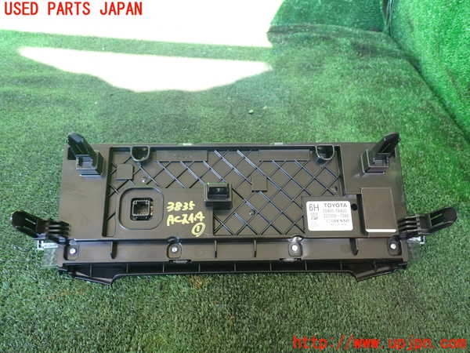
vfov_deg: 46.8
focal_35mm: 30
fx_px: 407
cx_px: 235
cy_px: 176
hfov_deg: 60.0
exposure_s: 1/50
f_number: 2.3
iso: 200
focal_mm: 5.4
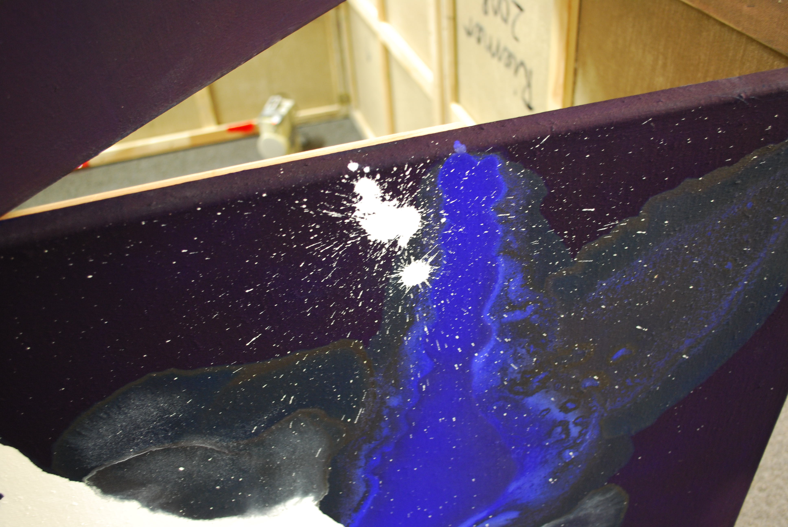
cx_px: 394
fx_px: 723
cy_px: 264
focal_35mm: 33
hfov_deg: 57.2
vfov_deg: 40.1
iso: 400
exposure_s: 1/3
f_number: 4
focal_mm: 22
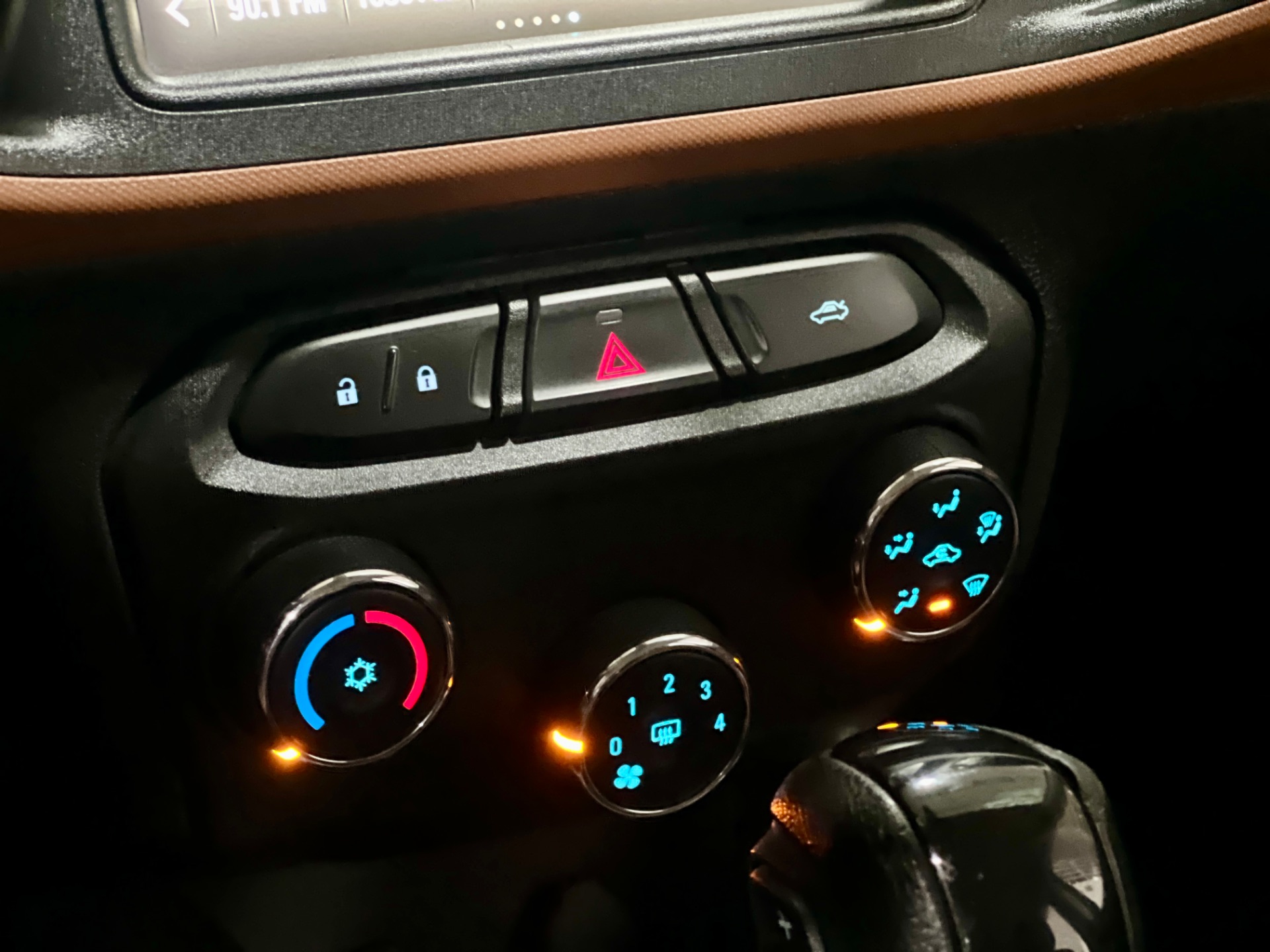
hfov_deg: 25.3
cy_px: 476
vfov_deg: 19.1
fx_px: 2825
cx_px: 635
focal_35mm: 77
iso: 2000
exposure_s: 1/15
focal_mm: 9
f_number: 2.8
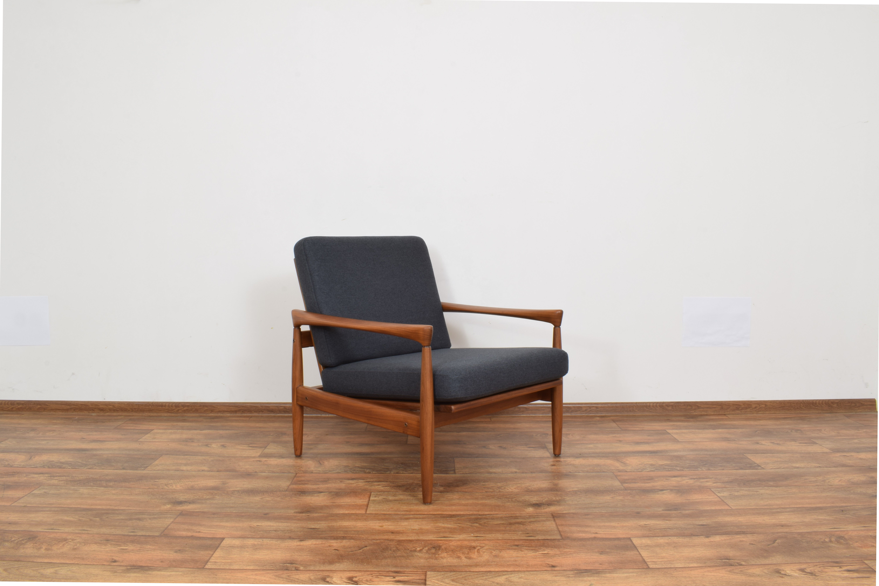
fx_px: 659
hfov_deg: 67.4
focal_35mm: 27
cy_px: 293
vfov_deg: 47.9
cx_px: 440
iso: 100
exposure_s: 4
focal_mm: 18
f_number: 22
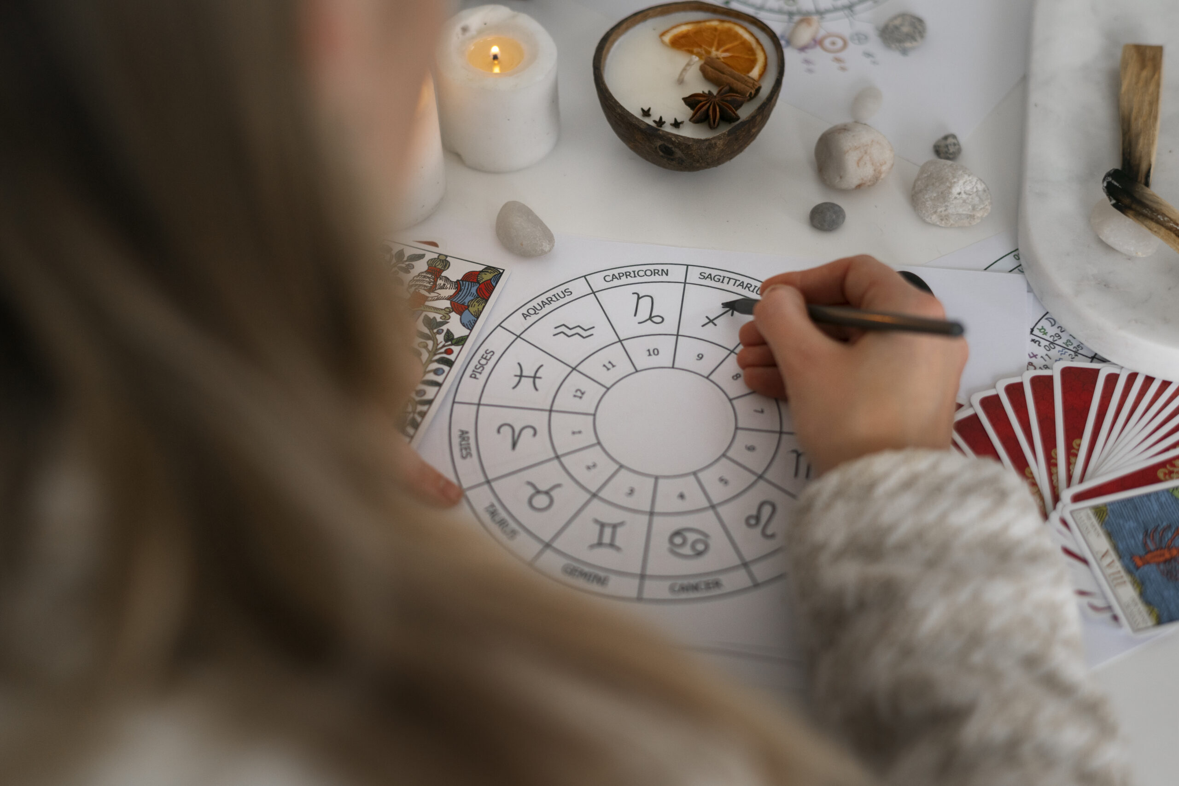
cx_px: 590
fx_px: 1899
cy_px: 393
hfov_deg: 34.5
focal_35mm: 58
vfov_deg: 23.4
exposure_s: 1/200
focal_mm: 58
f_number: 2.5
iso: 640
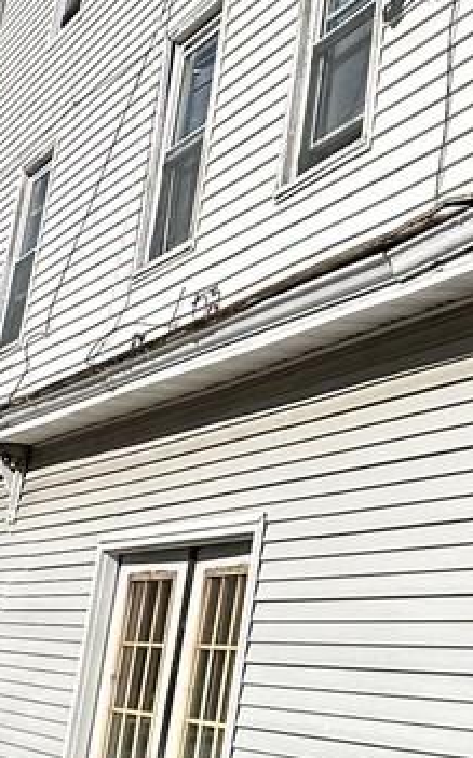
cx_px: 667
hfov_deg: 18.2
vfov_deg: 31.2
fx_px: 1342
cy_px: 235
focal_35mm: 65
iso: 50
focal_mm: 2.22
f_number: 2.2
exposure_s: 1/4831
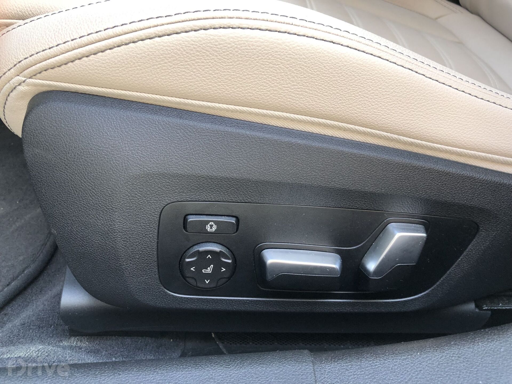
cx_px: 256
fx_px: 414
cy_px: 192
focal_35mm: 28
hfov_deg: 63.4
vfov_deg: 49.7
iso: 25
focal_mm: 4
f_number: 1.8
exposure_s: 1/30
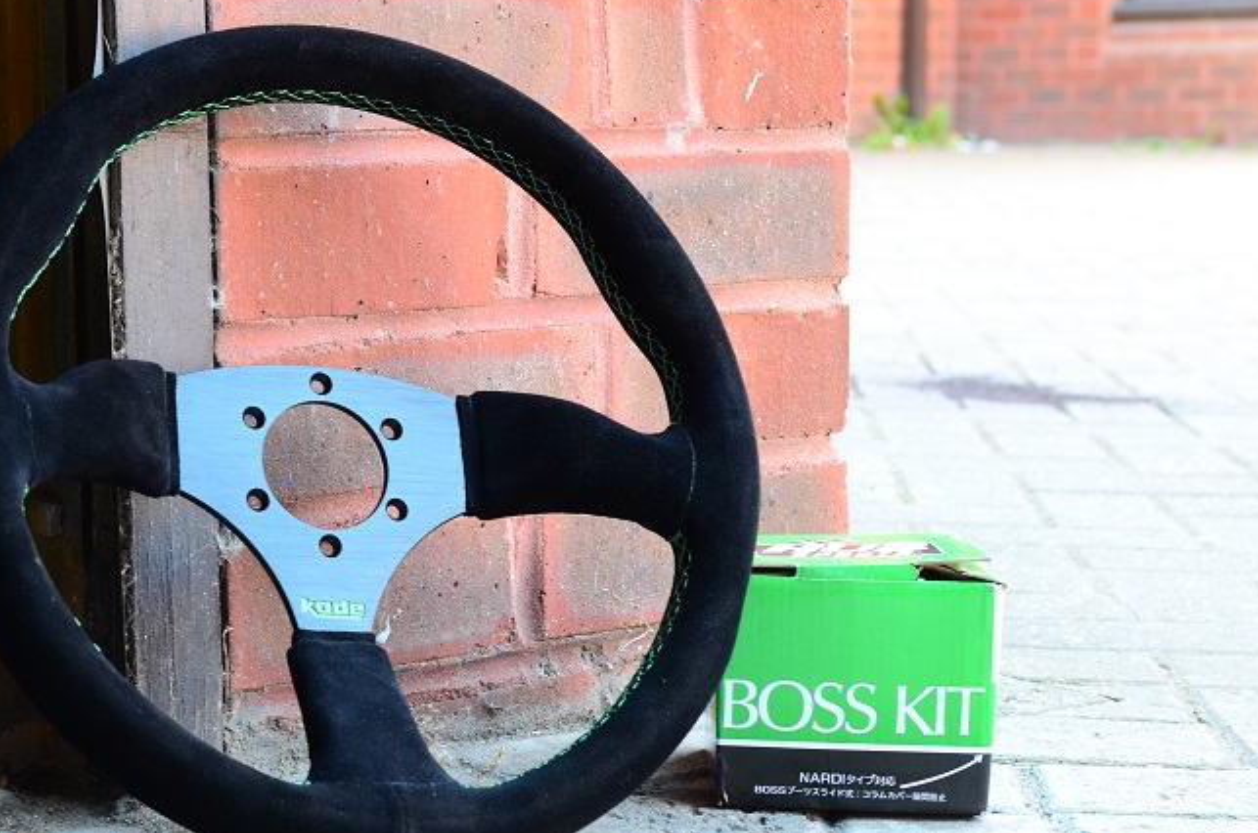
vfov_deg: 16.2
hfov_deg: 24.2
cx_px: 458
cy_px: 444
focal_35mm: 84
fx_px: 2929
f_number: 6.3
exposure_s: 1/20
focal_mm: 40
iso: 400
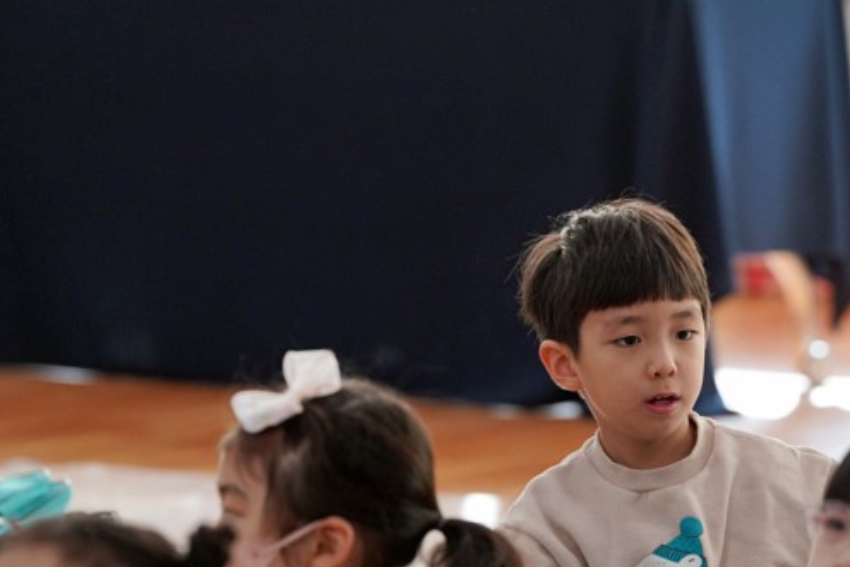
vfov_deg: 3.8
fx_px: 8573
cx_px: 720
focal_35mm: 363
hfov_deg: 5.7
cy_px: 367
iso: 1250
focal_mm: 200
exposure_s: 1/250
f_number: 4
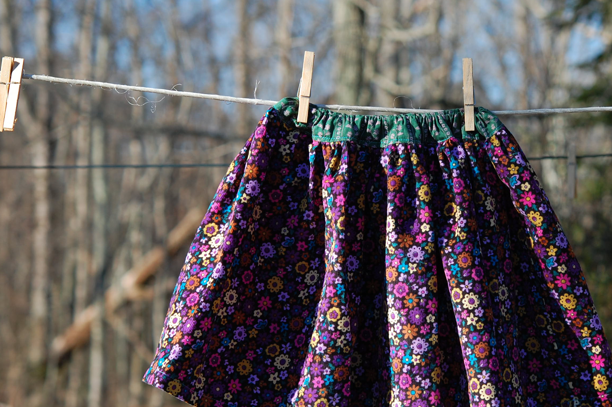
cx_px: 396
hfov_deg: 17.3
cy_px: 244
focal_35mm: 118
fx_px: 2004
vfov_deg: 11.6
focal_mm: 60
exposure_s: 1/500
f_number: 5.6
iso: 200
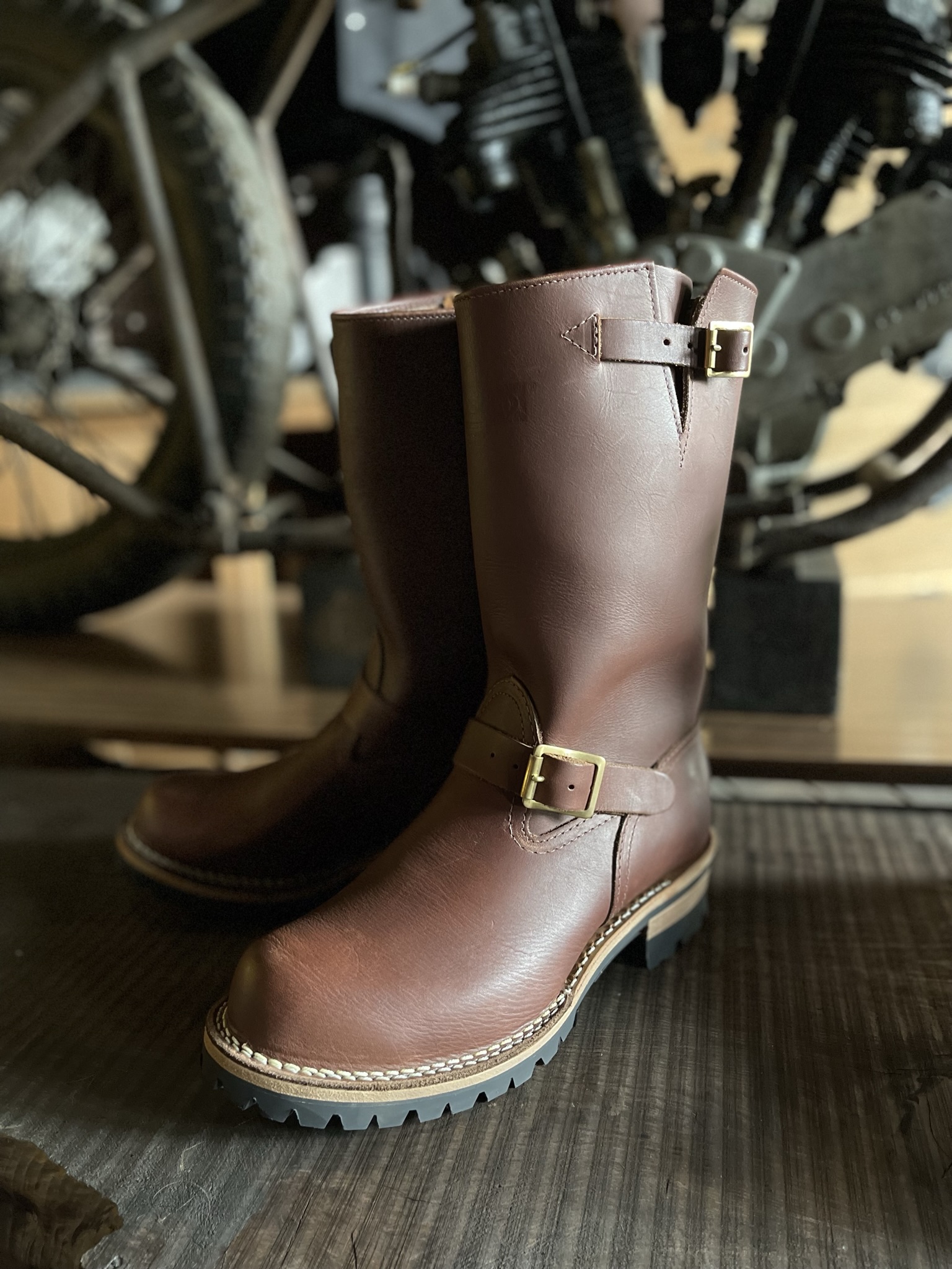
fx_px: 953
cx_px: 476
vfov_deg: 67.3
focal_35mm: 26
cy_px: 634
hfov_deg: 53.1
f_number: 1.6
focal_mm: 5.1
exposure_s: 1/30
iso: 640
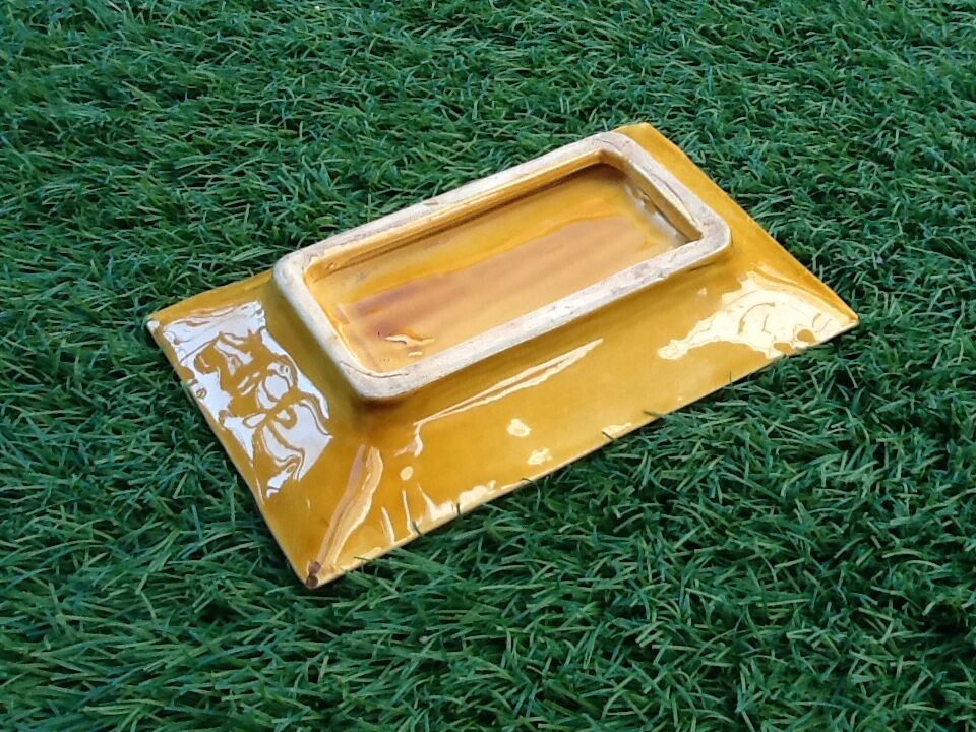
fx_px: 1241
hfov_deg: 42.9
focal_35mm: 44
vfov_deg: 32.9
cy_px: 366
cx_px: 488
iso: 40
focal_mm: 2.03
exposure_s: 1/276
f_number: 2.4
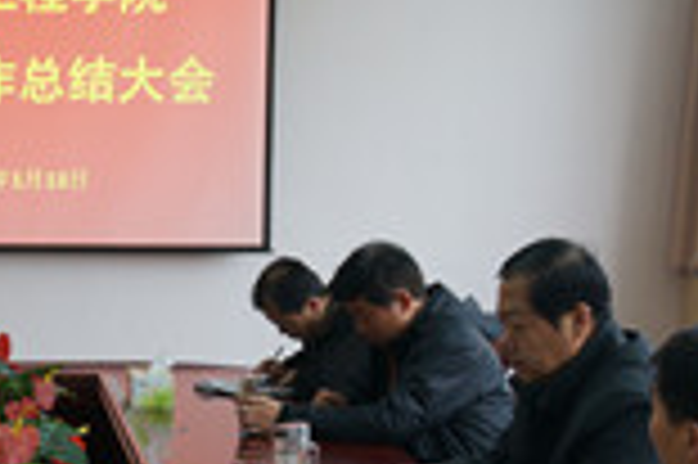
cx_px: -54
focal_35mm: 102
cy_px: 491
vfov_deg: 13.2
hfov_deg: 19.3
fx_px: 1968
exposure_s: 1/60
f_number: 4
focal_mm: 21
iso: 400
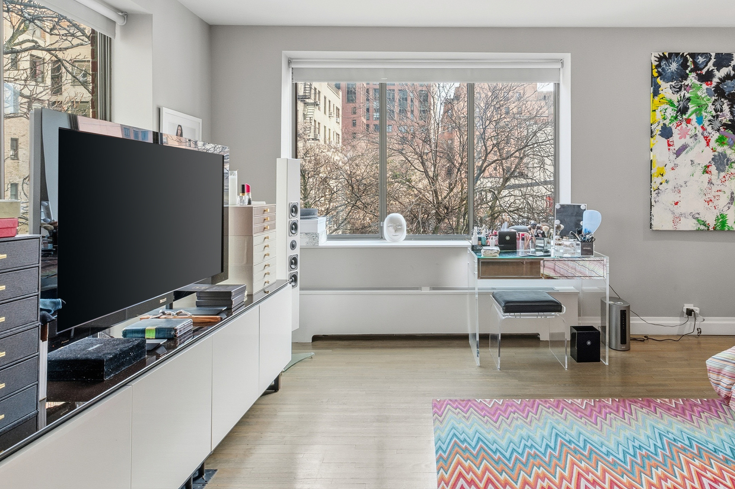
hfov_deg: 75.5
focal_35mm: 23
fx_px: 469
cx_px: 431
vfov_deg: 54.5
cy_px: 186
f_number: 8
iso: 500
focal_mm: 15
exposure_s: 1/125
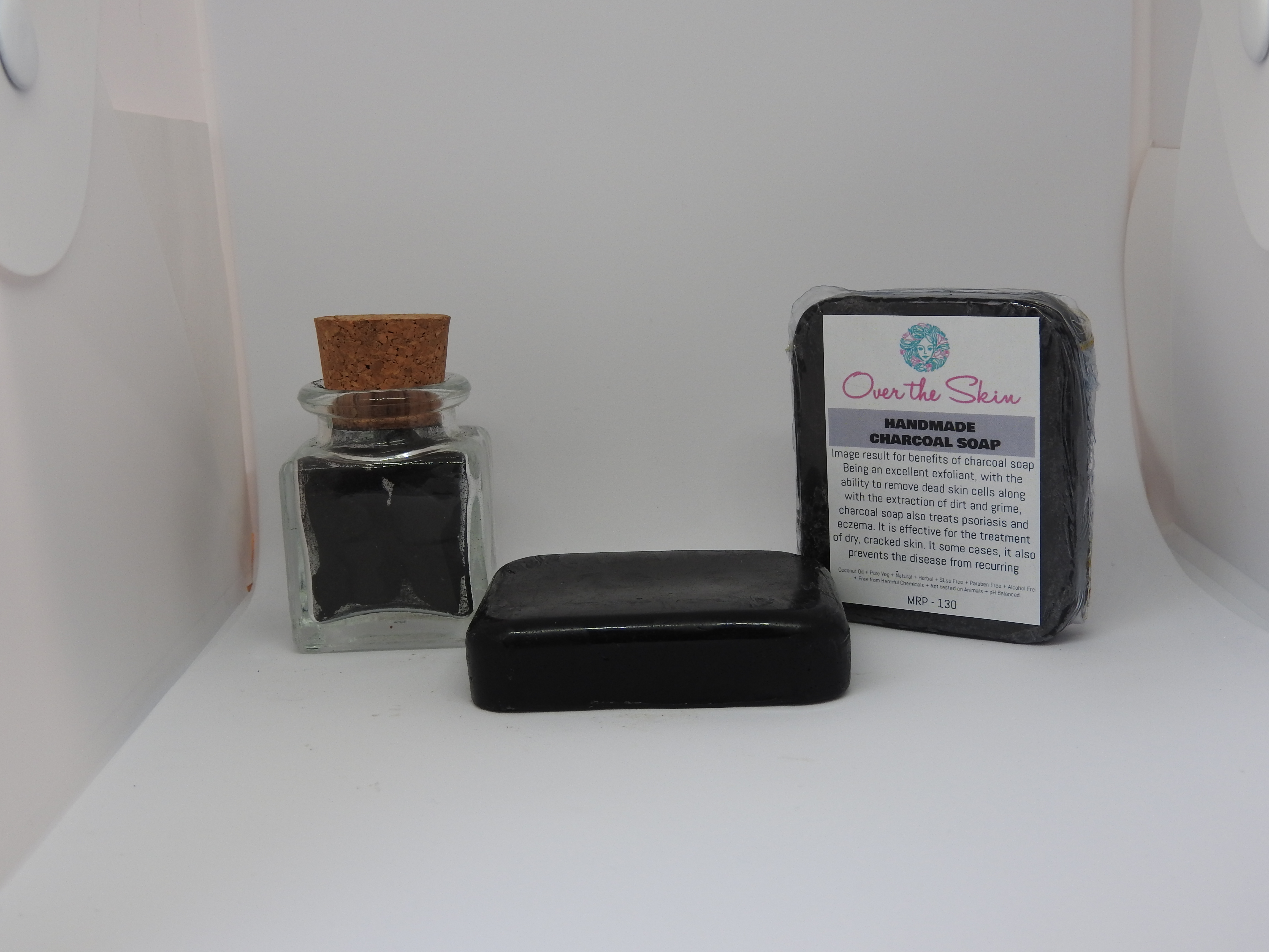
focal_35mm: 45
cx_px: 634
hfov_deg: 42.1
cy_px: 476
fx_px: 1650
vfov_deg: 32.2
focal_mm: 8.1
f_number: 4
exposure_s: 1/100
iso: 100
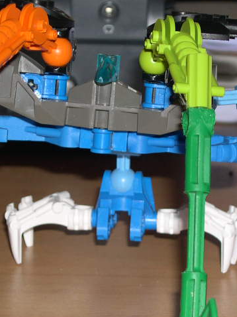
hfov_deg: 9.0
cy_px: 188
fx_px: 1508
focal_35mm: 165
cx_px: 126
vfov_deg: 12.0
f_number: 4
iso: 100
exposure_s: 1/60
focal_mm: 16.3
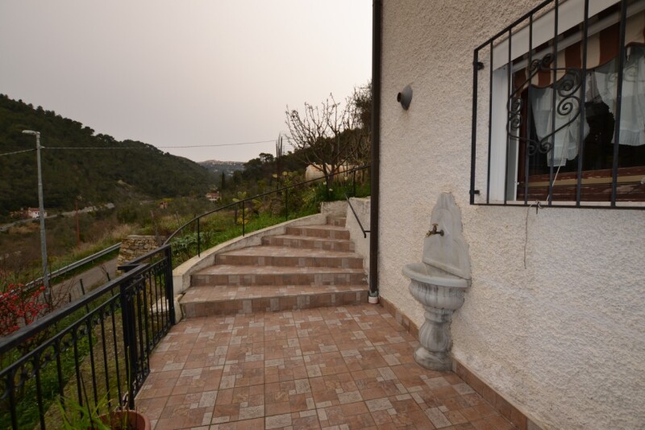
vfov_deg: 77.3
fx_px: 269
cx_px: 322
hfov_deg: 100.4
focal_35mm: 15
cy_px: 215
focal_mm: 10
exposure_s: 1/200
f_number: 5.6
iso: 100
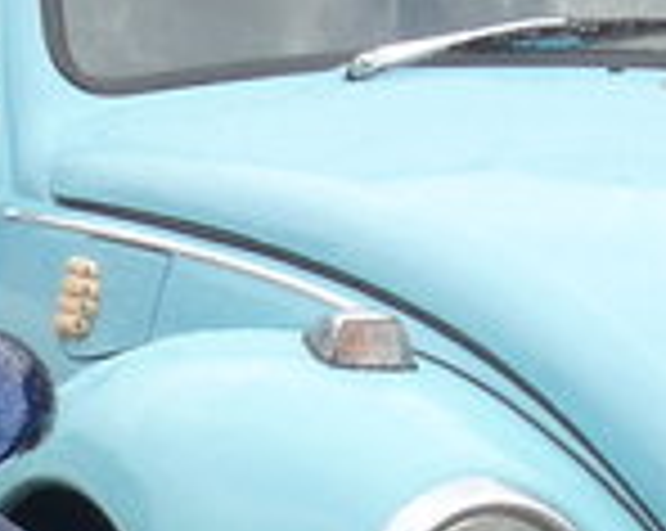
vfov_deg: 3.1
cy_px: 576
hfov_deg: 3.9
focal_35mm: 492
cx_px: -576
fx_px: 9685
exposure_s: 1/320
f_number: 3.7
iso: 80
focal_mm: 12.7
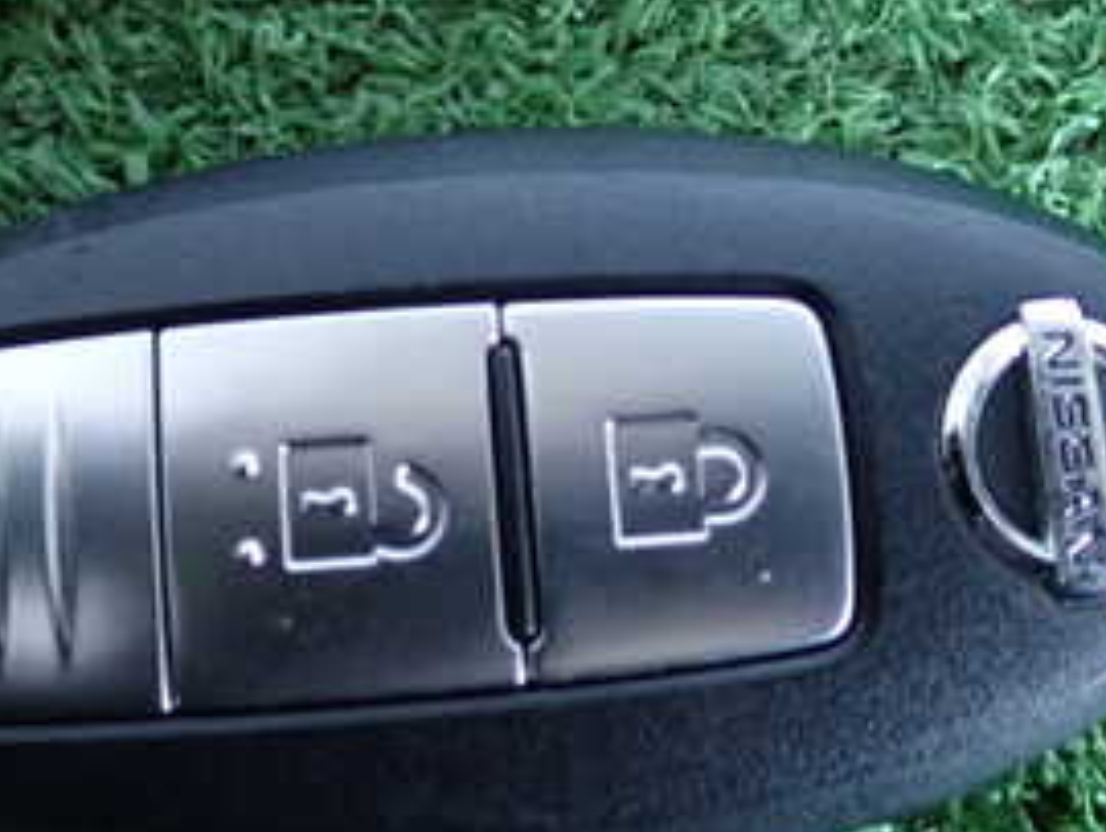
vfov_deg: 20.6
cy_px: 230
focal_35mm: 71
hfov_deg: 27.4
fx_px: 2271
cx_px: 492
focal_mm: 5.79
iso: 800
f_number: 9
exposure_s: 1/8
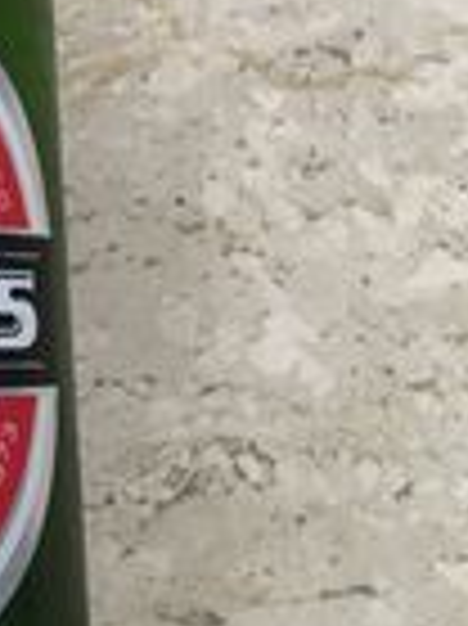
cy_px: 23
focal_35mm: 89
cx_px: -162
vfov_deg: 21.4
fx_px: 1607
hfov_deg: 15.7
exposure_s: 1/33
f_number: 2.2
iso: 40
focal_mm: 4.15
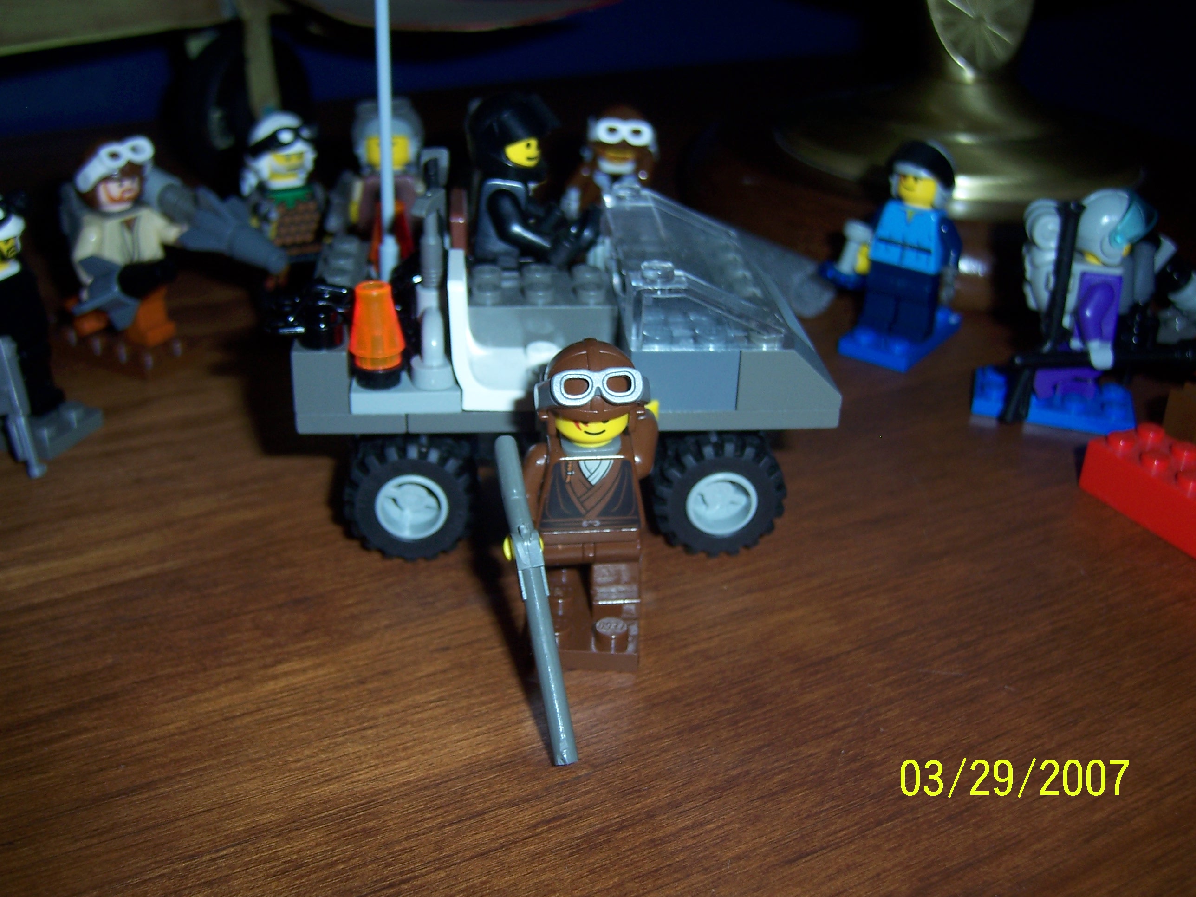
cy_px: 448
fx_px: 1244
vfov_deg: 39.7
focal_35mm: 36
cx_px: 598
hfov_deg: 51.4
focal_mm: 6.2
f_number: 2.8
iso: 80
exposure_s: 1/60
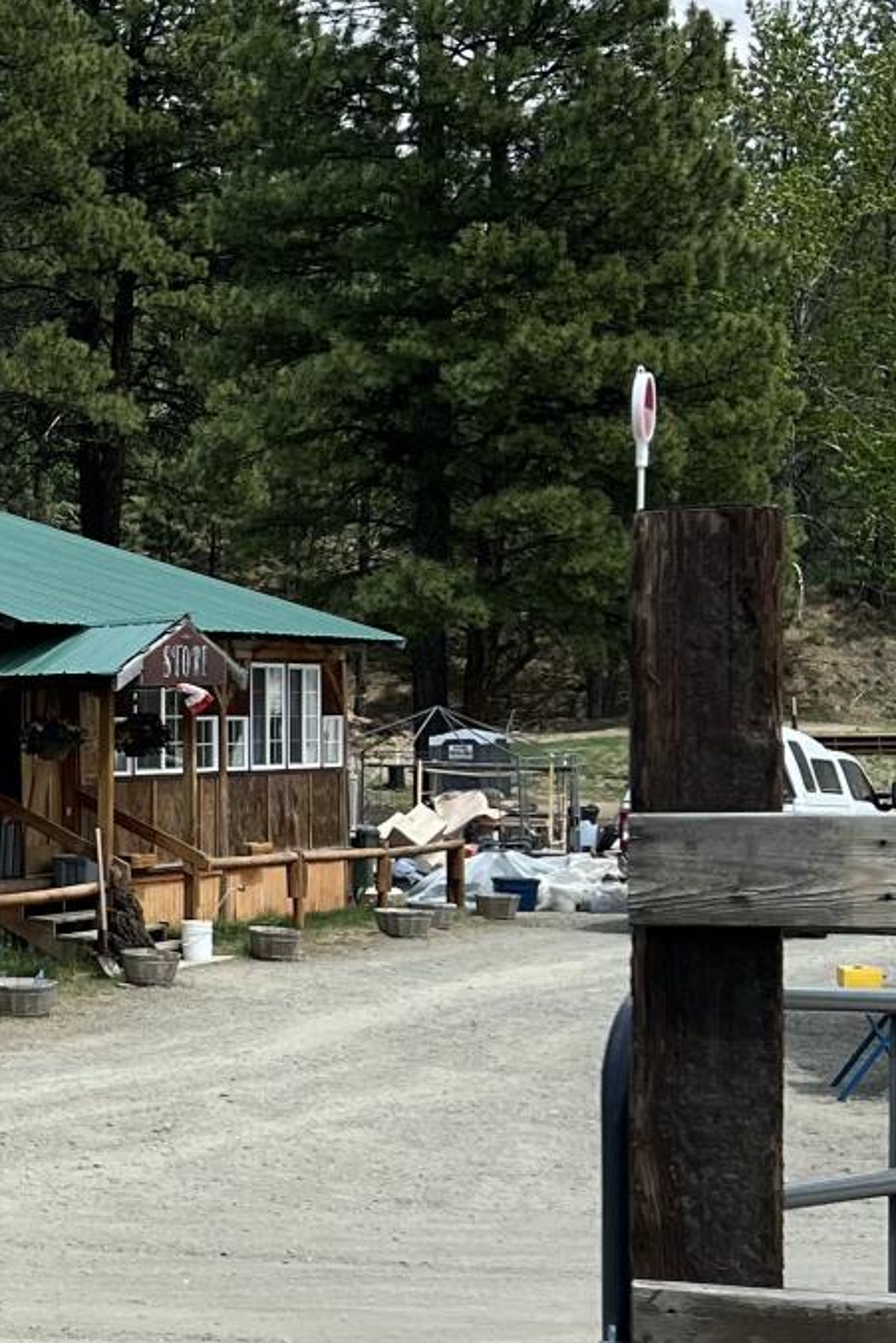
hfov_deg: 15.4
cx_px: -562
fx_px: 2985
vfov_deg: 25.3
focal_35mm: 80
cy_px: 801
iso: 50
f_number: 1.5
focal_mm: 5.7
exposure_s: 1/2841
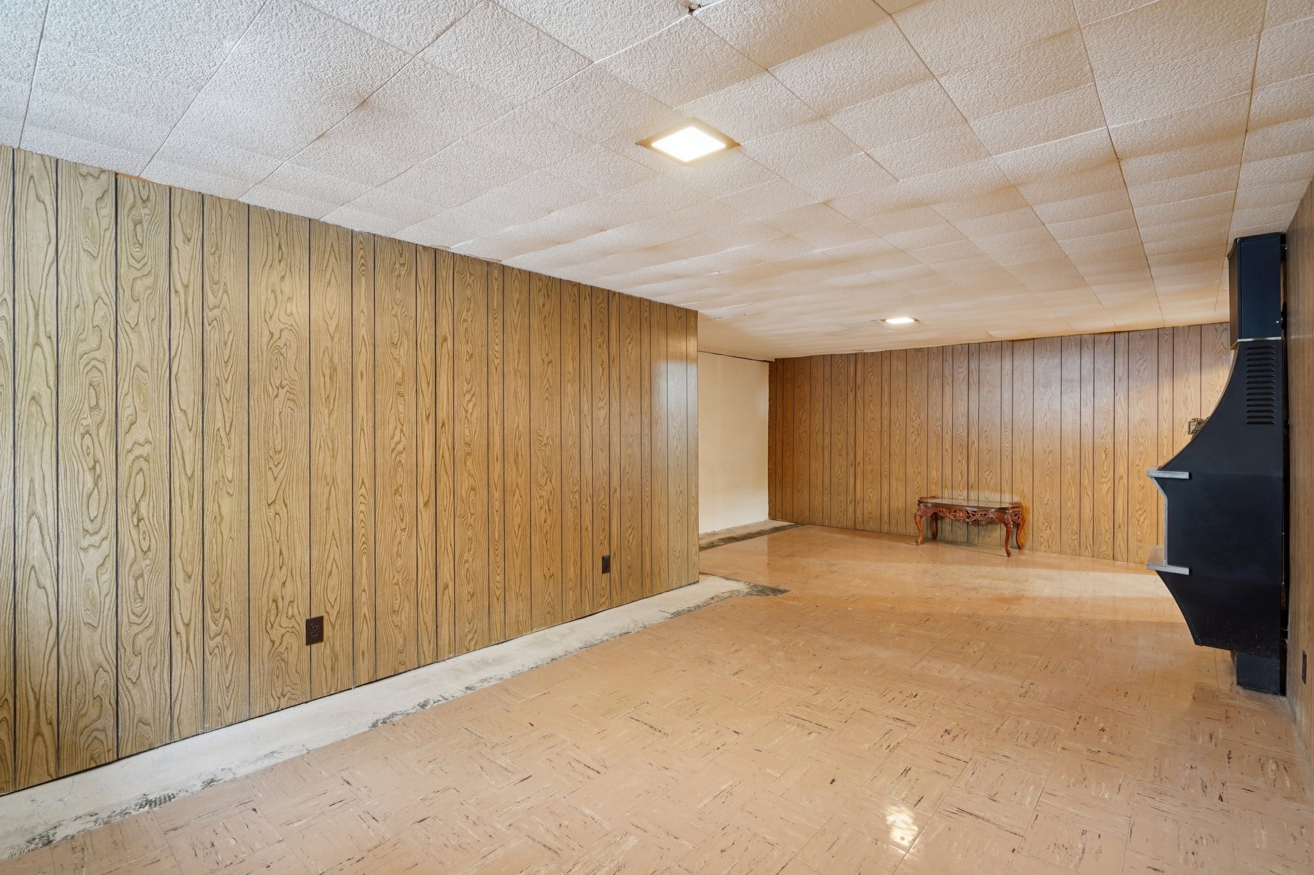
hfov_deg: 96.7
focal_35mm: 16
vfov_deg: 73.7
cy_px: 438
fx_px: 584
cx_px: 657
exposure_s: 1
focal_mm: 16
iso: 400
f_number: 8
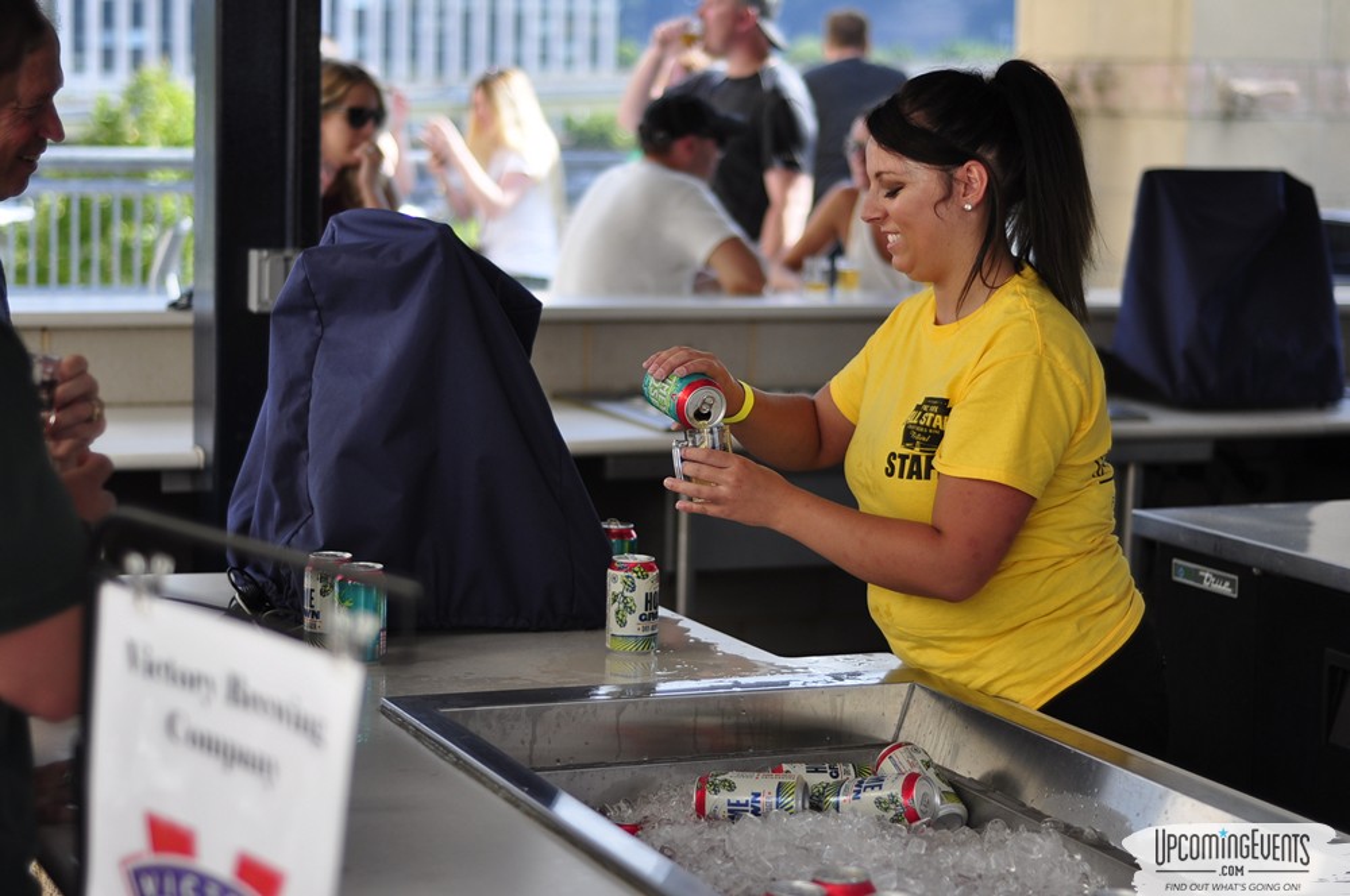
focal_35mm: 75
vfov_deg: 18.1
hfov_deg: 27.0
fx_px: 2809
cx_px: 675
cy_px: 448
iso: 200
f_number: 1.8
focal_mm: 50
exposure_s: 1/2000
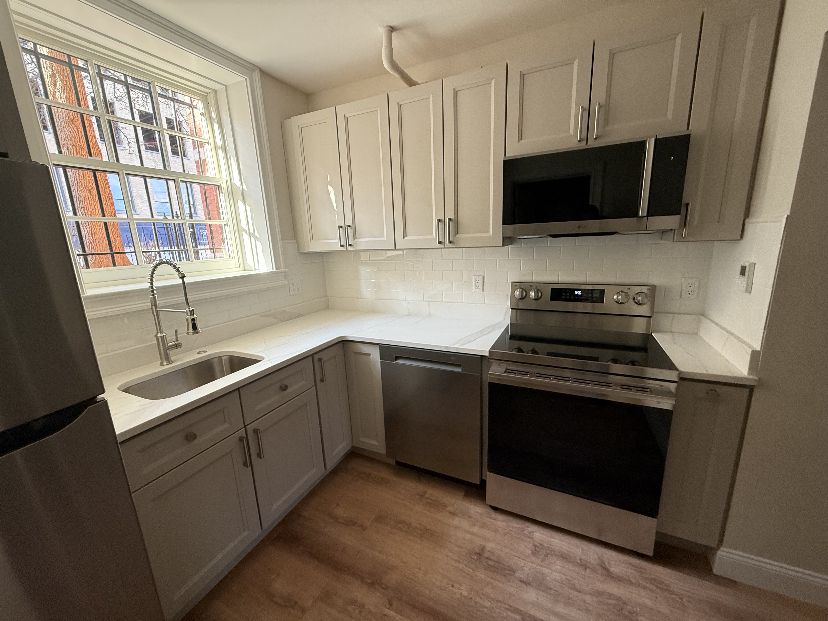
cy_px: 310
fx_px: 335
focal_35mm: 14
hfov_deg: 102.1
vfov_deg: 85.7
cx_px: 414
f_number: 2.2
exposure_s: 1/61
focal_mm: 2.22
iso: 400
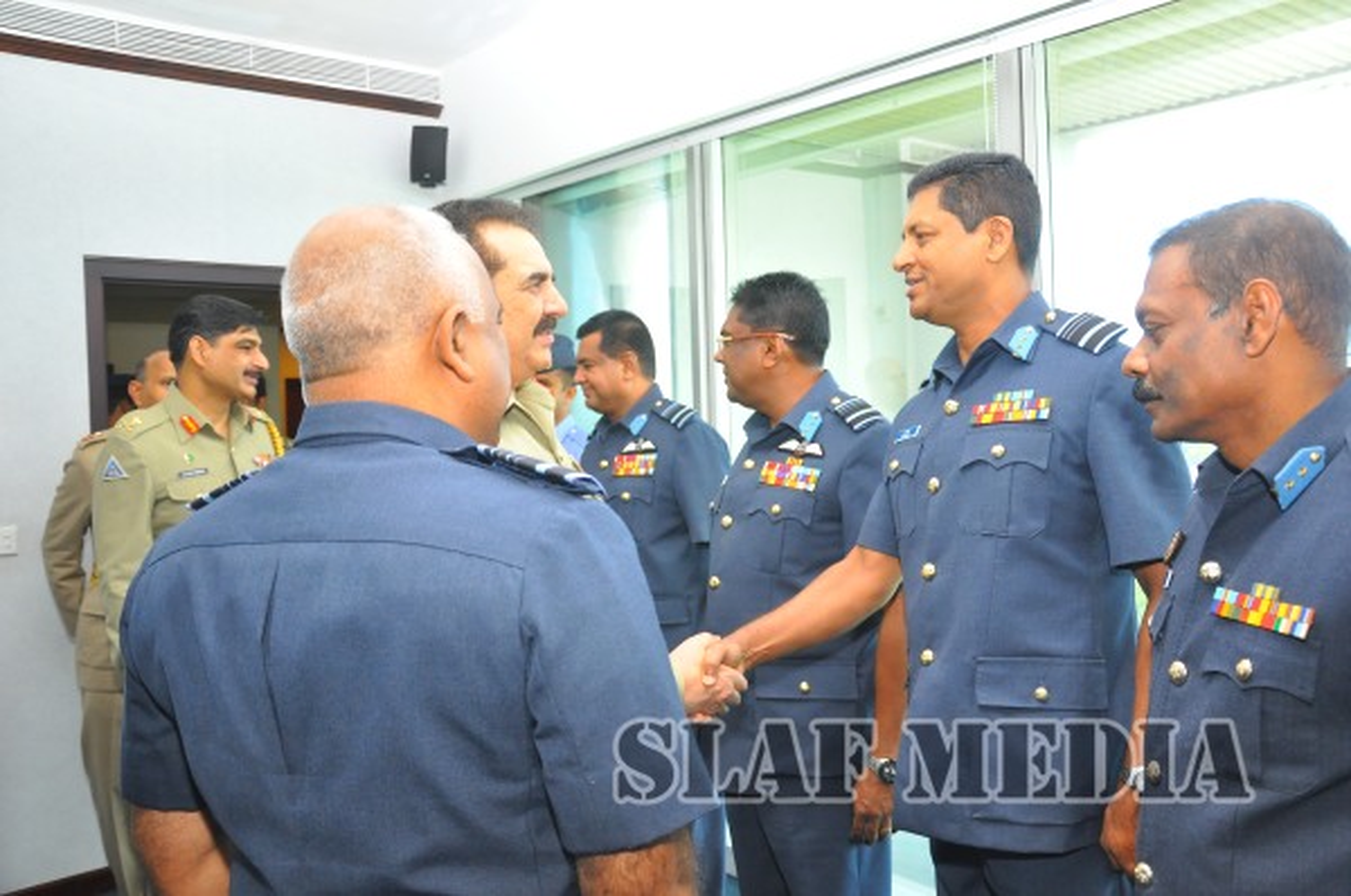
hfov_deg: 59.6
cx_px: 676
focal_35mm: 32
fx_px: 1180
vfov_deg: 41.6
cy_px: 448
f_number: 3.8
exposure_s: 1/100
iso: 800
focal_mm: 21
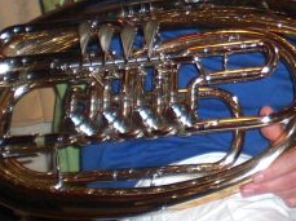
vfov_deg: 11.2
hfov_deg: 14.9
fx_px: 1076
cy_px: -127
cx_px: 396
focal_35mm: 126
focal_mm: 6.3
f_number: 3.1
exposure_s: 1/60
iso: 200
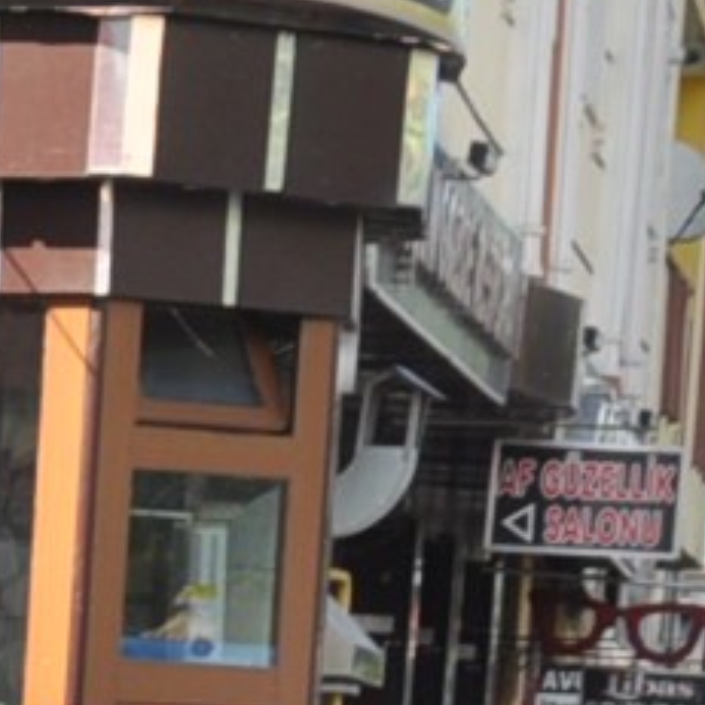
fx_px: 4908
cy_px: 1593
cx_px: -1361
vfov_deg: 7.7
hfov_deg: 7.3
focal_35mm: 213
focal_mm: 18
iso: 200
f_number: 8
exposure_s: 1/200
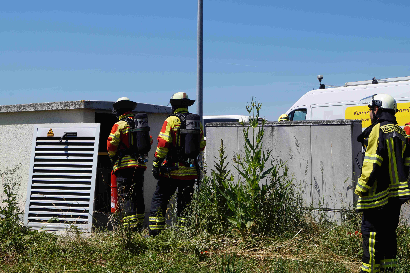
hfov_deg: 36.6
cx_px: 198
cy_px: 135
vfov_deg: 24.8
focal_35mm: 55
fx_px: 621
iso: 100
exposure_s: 1/250
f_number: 11
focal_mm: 35
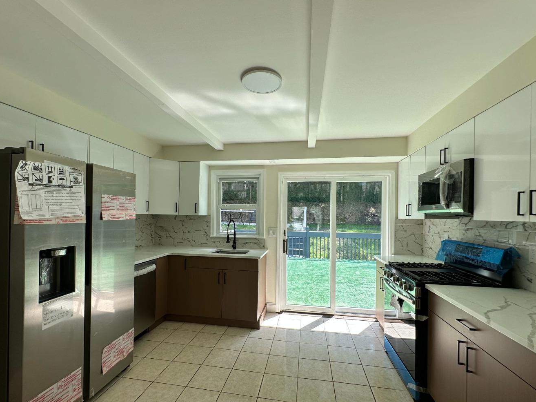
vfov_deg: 78.0
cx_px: 263
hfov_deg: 94.5
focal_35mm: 16
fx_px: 248
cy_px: 214
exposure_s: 1/265
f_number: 2.2
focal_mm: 2.22
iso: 40
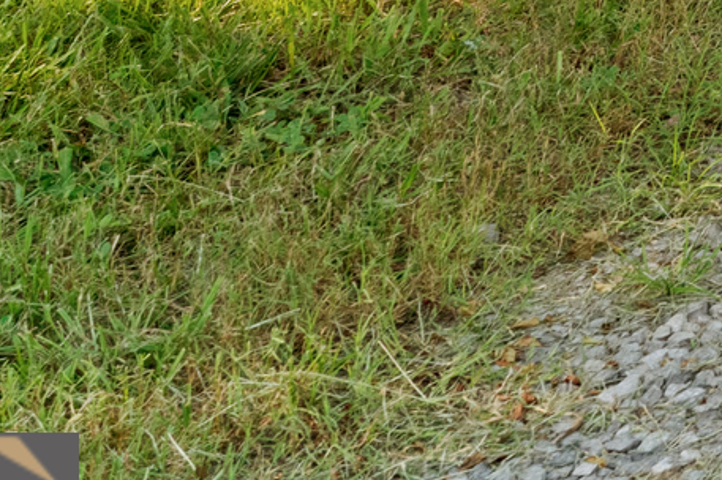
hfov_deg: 10.6
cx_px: 2022
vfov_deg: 7.8
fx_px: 2966
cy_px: -1024
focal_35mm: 148
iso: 640
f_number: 7.1
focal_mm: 22
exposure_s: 1/100
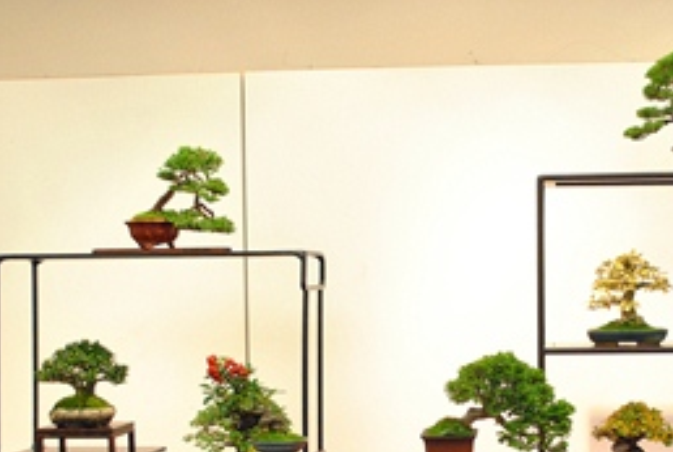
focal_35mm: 54
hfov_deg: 36.4
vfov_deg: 24.9
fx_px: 1011
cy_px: 336
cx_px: 447
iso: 1600
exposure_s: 1/60
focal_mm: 24
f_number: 4.5
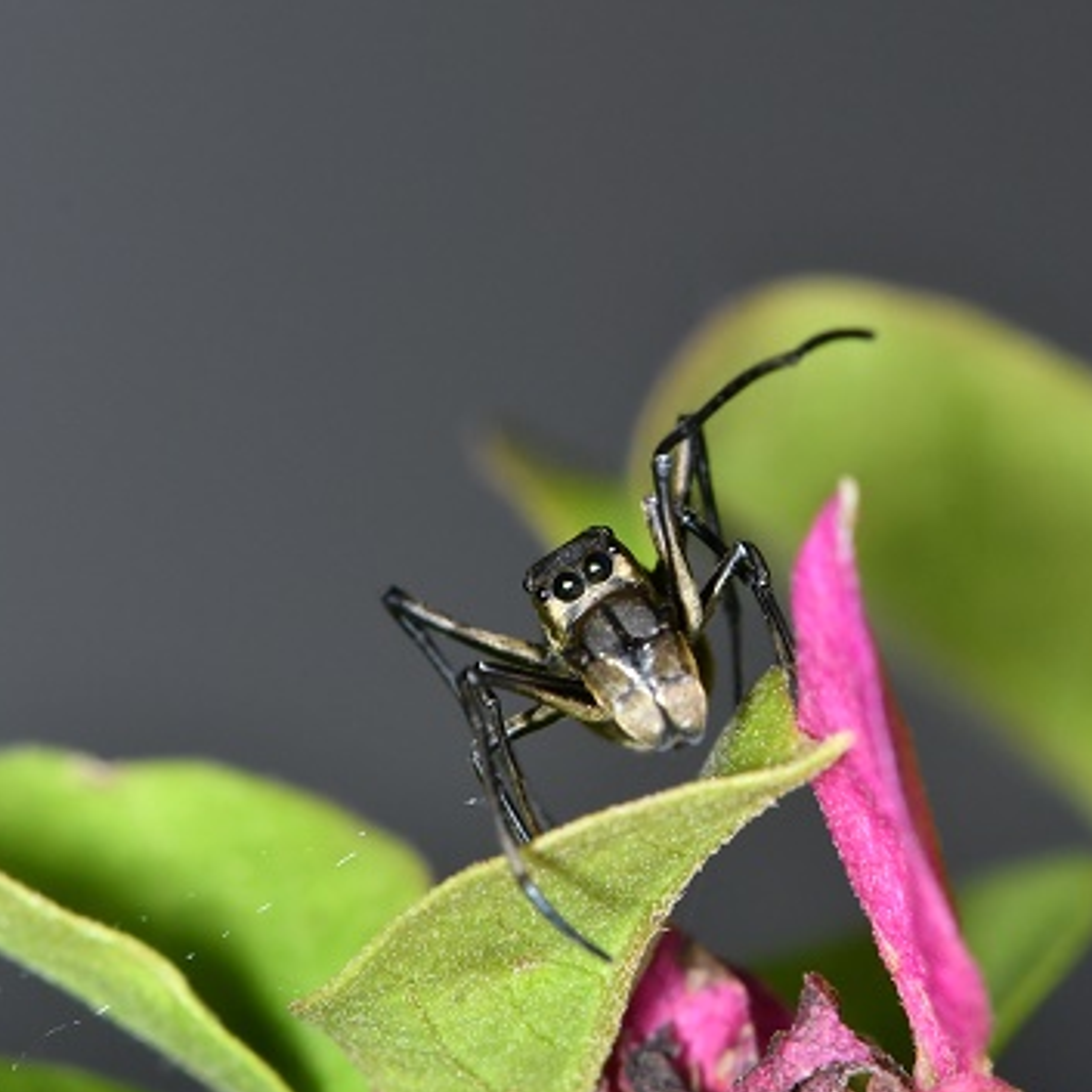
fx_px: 10814
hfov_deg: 5.8
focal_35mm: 303
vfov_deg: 5.8
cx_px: 761
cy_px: 554
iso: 640
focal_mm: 105
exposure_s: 1/250
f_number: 25
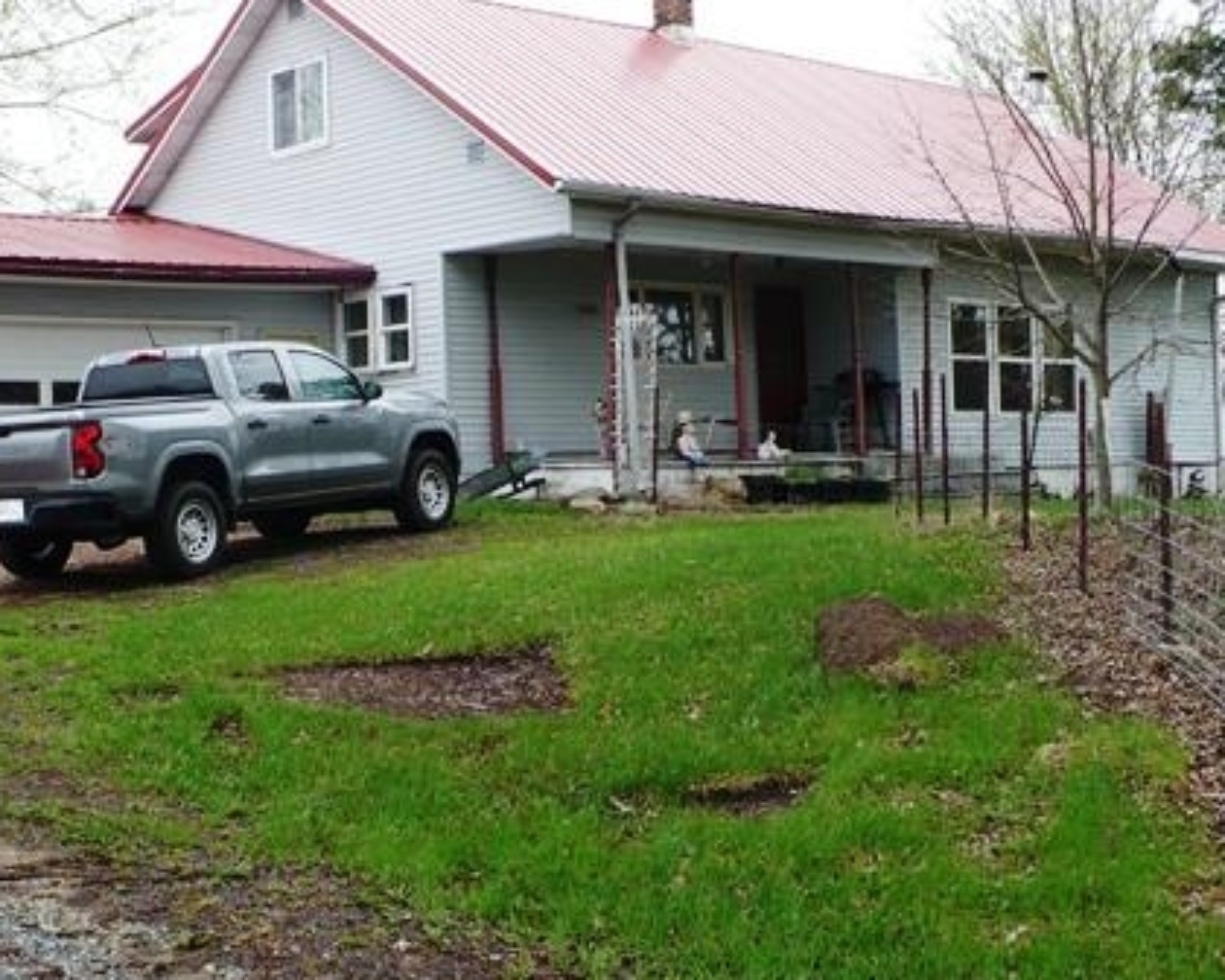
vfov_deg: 27.6
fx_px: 1994
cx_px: 435
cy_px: 513
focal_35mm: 55
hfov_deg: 33.9
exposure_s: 1/500
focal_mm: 6.1
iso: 100
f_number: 2.8
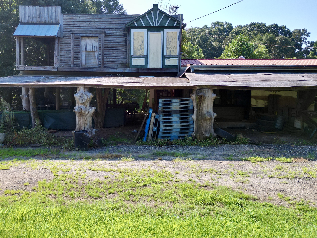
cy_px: 111
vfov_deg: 49.7
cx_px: 143
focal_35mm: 28
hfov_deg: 63.3
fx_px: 256
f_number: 1.7
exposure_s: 1/1500
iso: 100
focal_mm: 6.72
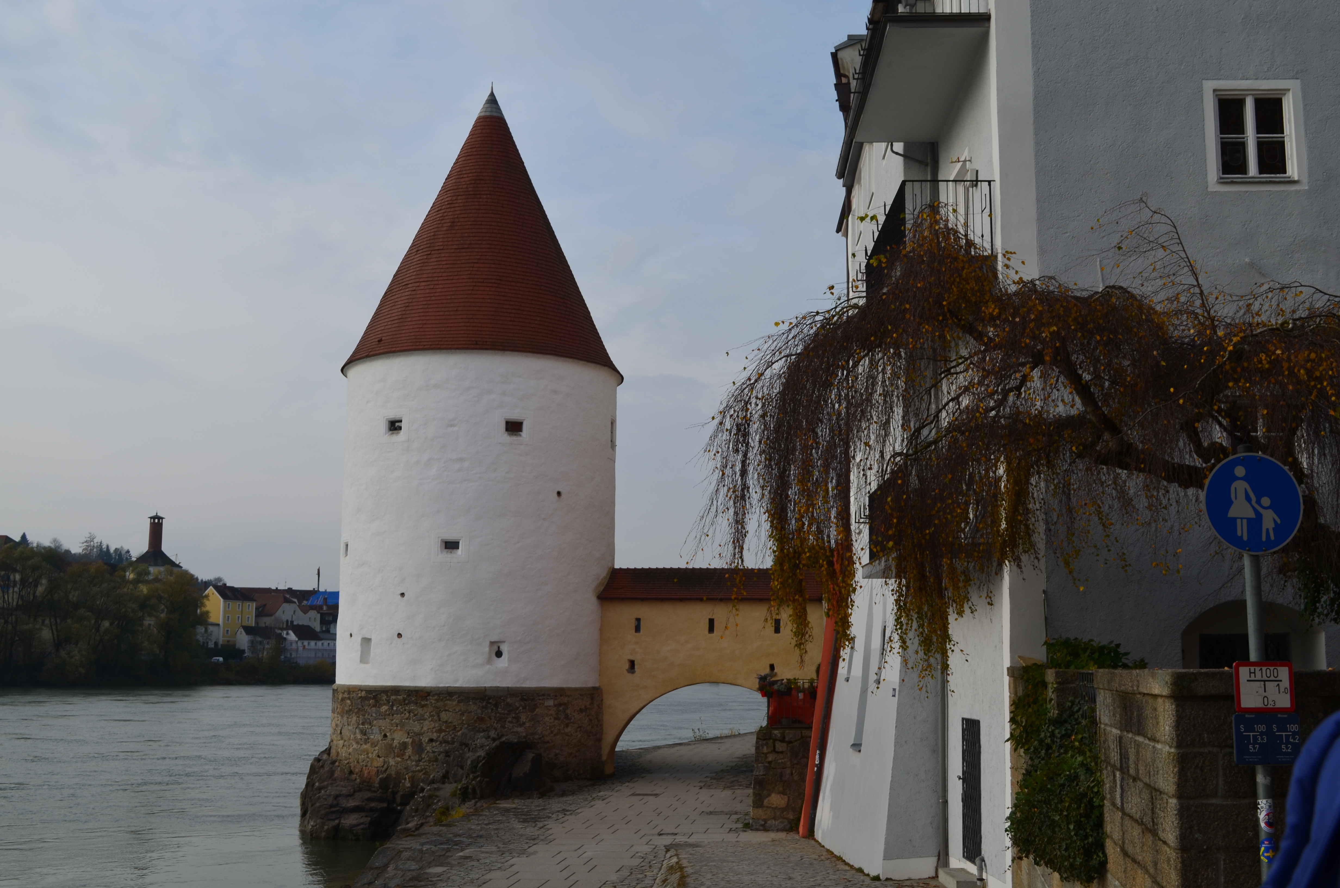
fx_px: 1560
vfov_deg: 31.8
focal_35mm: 42
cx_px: 670
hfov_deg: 46.5
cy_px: 444
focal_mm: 28
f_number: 11
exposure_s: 1/125
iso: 100
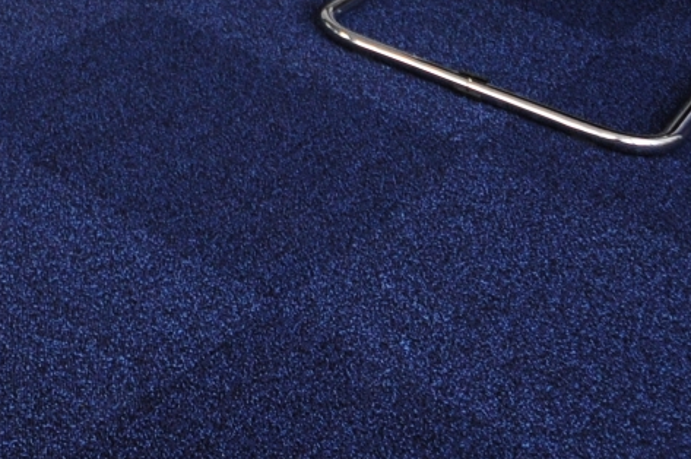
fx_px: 1303
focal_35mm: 68
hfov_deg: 24.1
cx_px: -311
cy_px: -474
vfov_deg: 15.6
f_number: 3.5
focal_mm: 10
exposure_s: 1/80
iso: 500
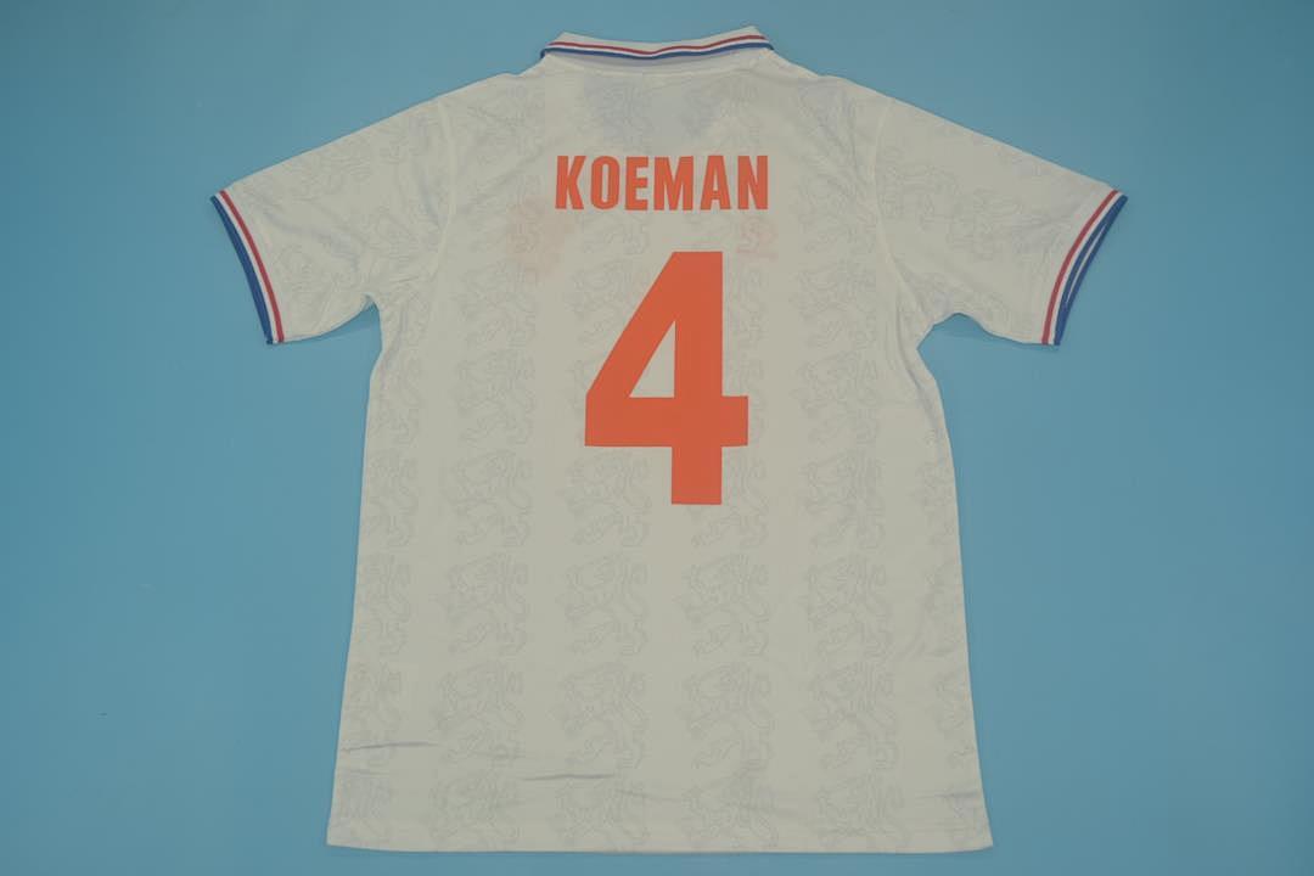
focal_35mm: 33
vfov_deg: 40.0
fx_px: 1204
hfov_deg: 57.2
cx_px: 657
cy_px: 438
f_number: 5
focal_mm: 22
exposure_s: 1/200
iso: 200
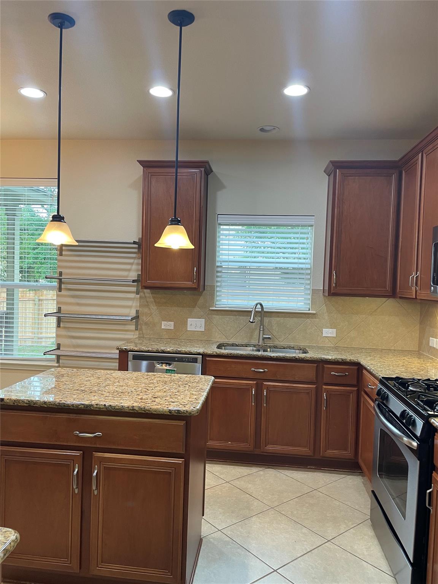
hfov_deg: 53.1
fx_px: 439
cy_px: 292
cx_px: 219
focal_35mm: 26
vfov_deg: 67.3
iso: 80
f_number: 1.6
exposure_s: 1/60
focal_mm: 4.2
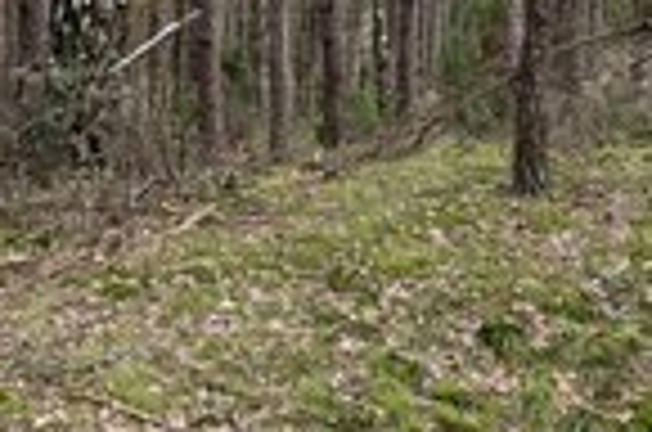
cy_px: 529
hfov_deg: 15.5
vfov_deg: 10.3
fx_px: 2359
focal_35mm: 131
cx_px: 616
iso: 100
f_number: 11
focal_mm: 17
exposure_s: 1/15
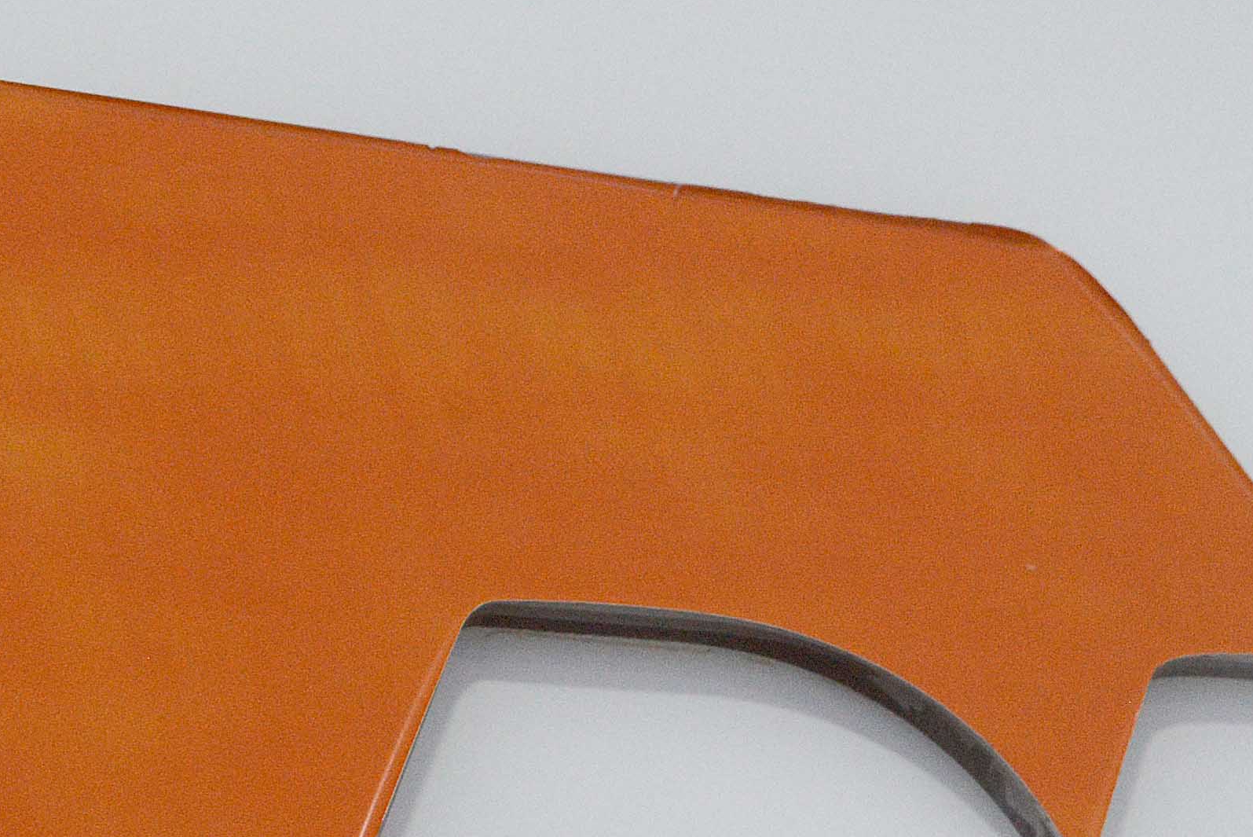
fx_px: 4596
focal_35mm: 132
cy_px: 1277
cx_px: 1415
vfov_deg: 10.1
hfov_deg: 15.1
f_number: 7.1
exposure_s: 1/100
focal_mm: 35
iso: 2000
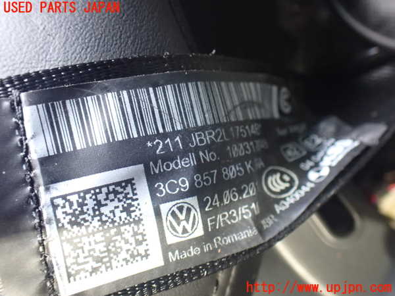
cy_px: 148
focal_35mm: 30
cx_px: 198
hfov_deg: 60.0
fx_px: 342
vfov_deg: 46.8
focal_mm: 5.4
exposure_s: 1/30
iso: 1250
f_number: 2.3
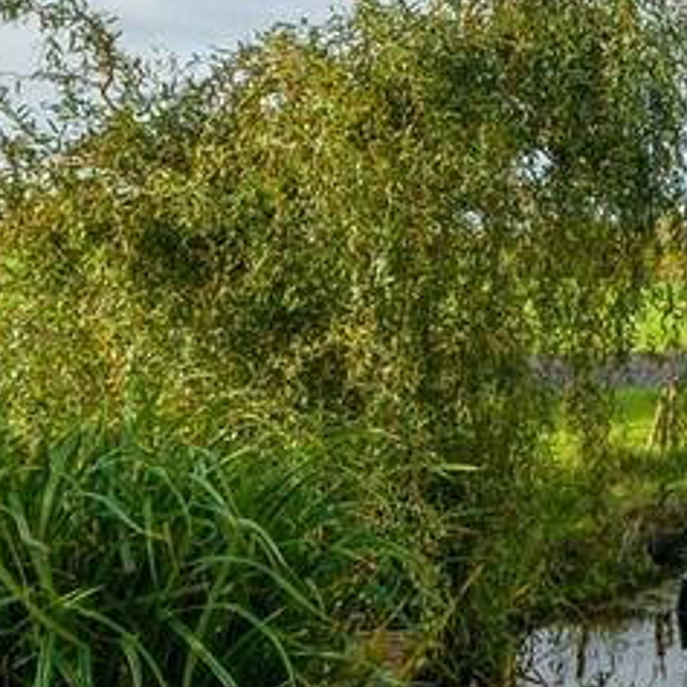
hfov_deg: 20.7
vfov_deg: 31.0
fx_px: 1235
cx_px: 1258
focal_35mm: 55
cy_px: 275
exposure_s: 1/125
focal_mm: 10.3
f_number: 9
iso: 160
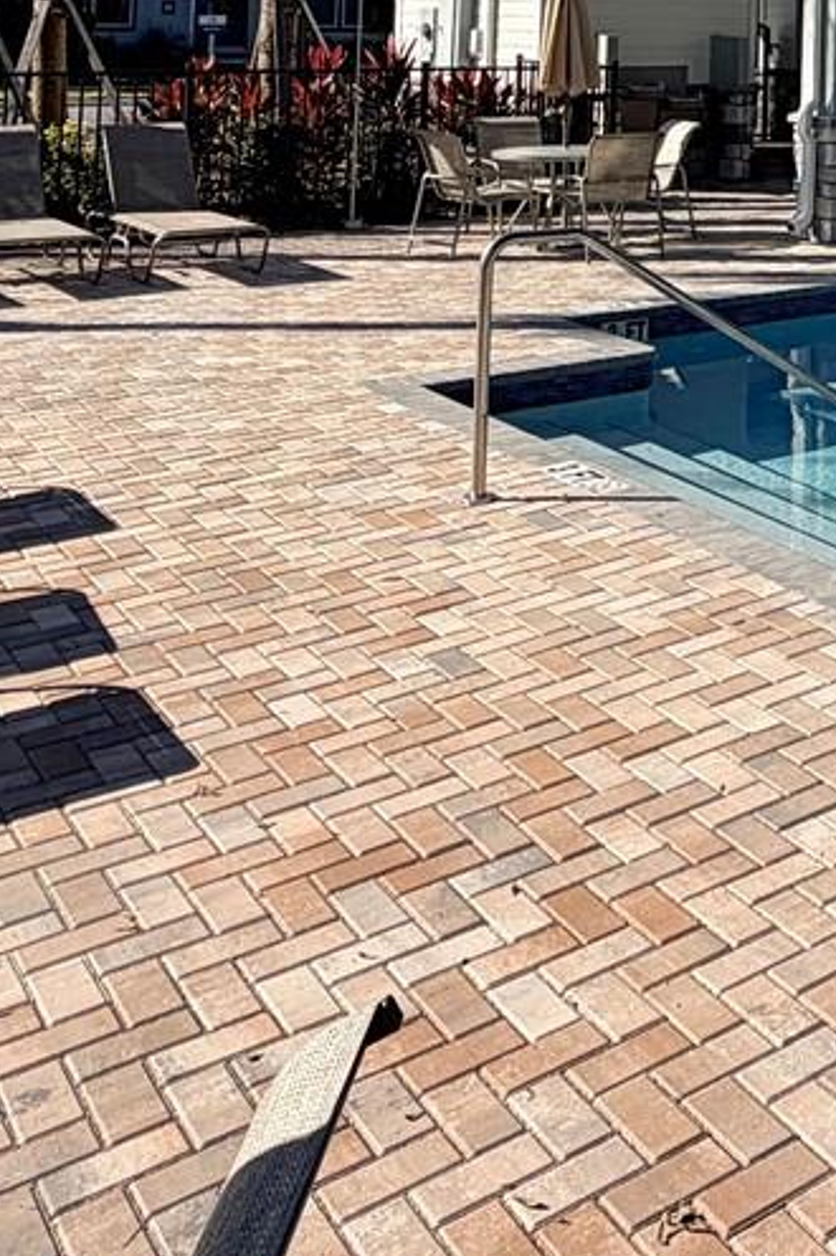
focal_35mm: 47
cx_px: 1054
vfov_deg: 36.6
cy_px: -63
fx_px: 1639
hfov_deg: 25.2
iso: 20
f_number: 2.2
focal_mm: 2.22
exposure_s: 1/830
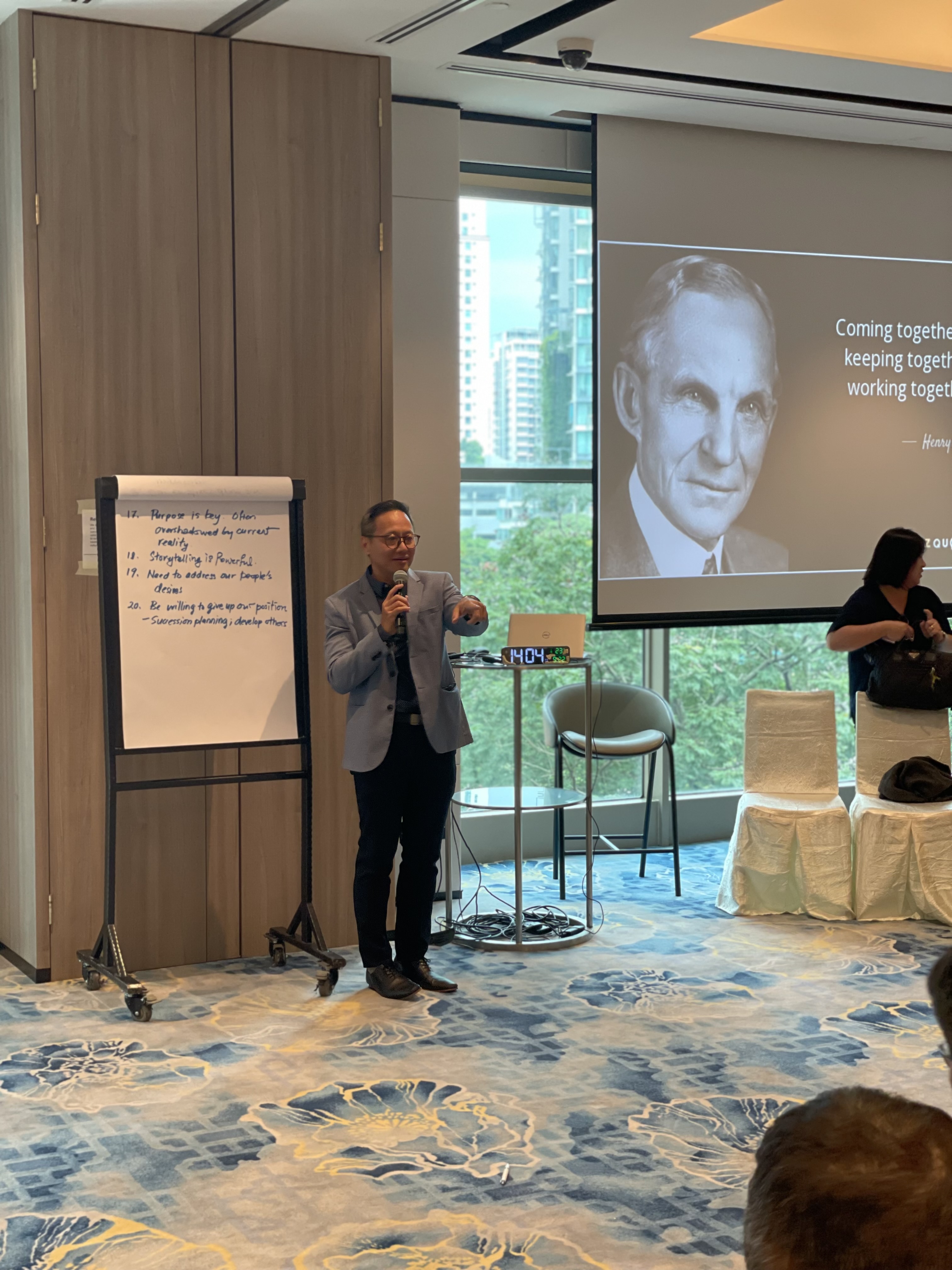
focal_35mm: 52
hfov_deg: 28.0
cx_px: 476
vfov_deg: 36.8
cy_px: 635
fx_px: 1907
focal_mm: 6
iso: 100
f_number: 2
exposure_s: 1/118
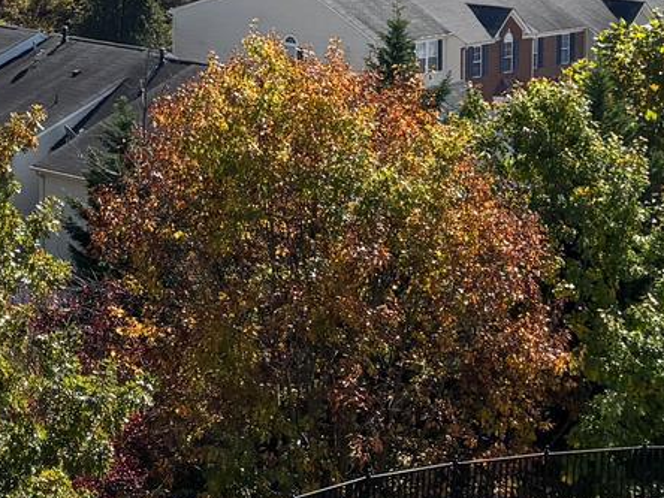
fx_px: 2302
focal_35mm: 120
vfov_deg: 11.9
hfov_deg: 16.1
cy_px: -223
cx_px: -19
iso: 50
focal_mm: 5.96
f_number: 1.6
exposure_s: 1/5348
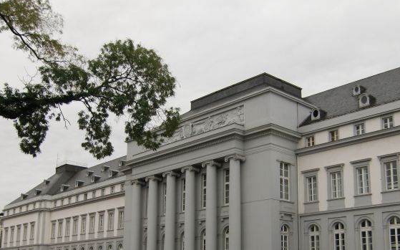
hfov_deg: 45.3
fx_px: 480
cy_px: 186
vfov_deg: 28.8
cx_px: 200
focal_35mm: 44
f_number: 3.5
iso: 64
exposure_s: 1/160
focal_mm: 5.2
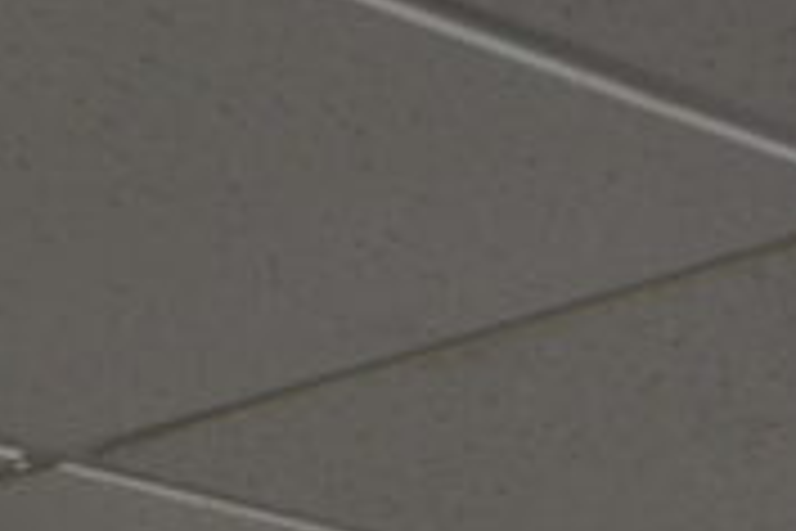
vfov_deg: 6.7
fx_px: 4223
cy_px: 1456
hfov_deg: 10.4
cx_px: -436
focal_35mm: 191
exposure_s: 1/30
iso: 400
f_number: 7.1
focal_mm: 22
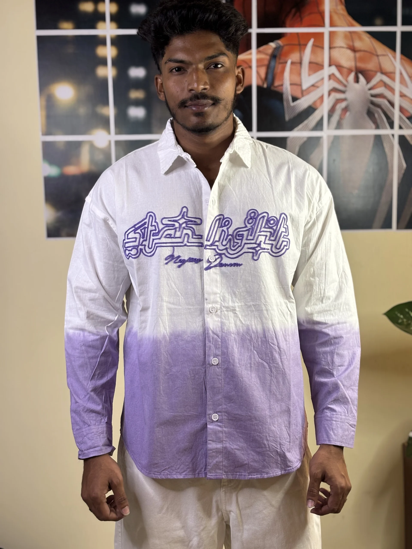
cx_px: 206
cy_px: 274
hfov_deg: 28.0
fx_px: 825
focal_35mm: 52
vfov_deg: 36.8
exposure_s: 1/50
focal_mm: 5.96
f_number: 1.6
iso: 80
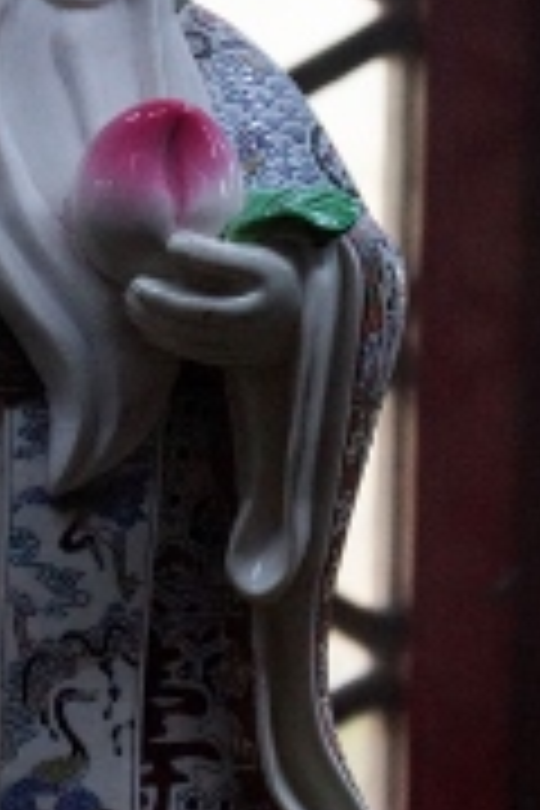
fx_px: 6749
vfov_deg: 6.9
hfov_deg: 4.6
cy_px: 450
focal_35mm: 300
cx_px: 38
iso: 3200
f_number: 5.6
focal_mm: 90
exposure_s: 1/640
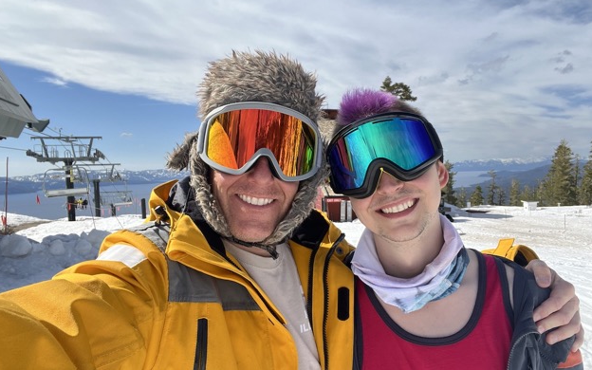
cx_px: 300
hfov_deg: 72.5
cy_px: 190
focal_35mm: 25
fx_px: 403
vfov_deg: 49.3
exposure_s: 1/806
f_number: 2.2
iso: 32
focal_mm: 2.71
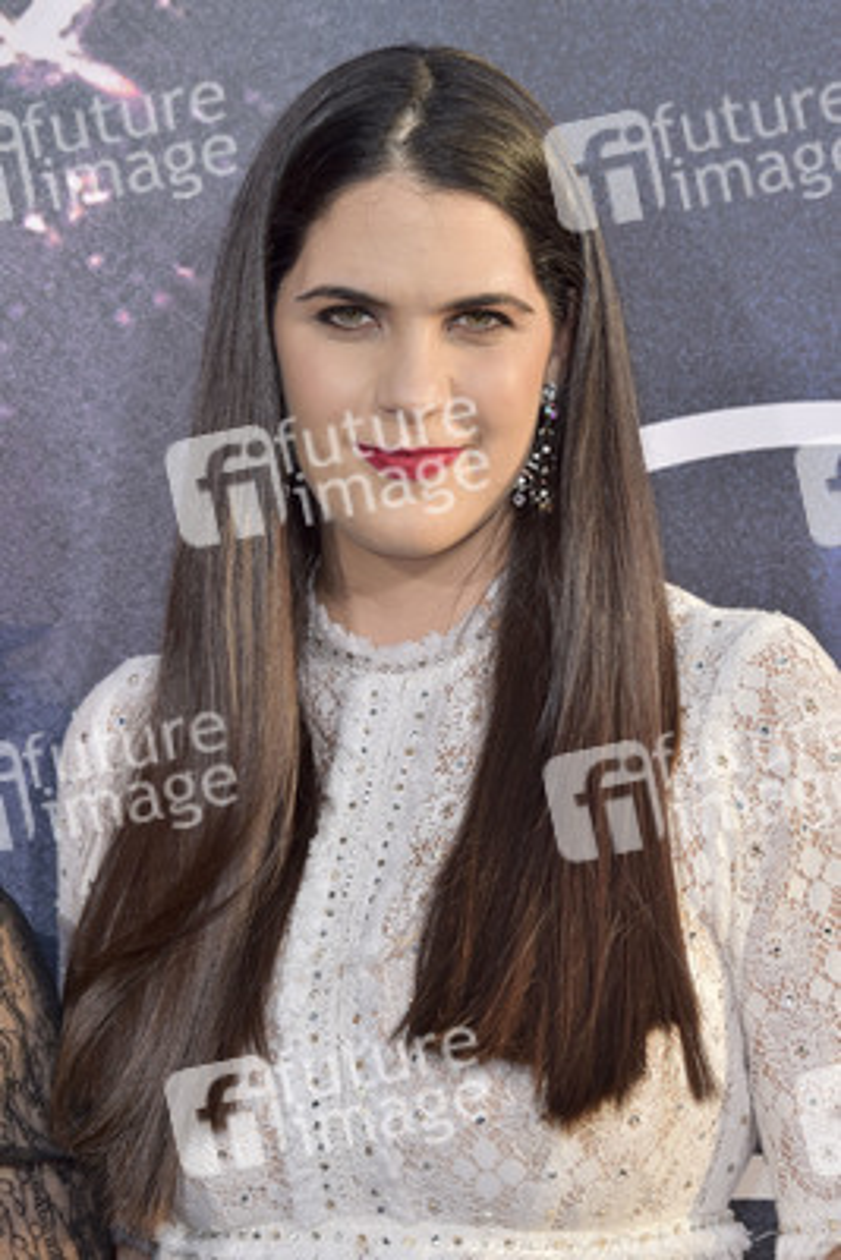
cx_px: 420
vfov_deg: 15.2
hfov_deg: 10.2
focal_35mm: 135
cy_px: 630
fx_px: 4726
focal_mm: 135
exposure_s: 1/250
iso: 100
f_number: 7.1
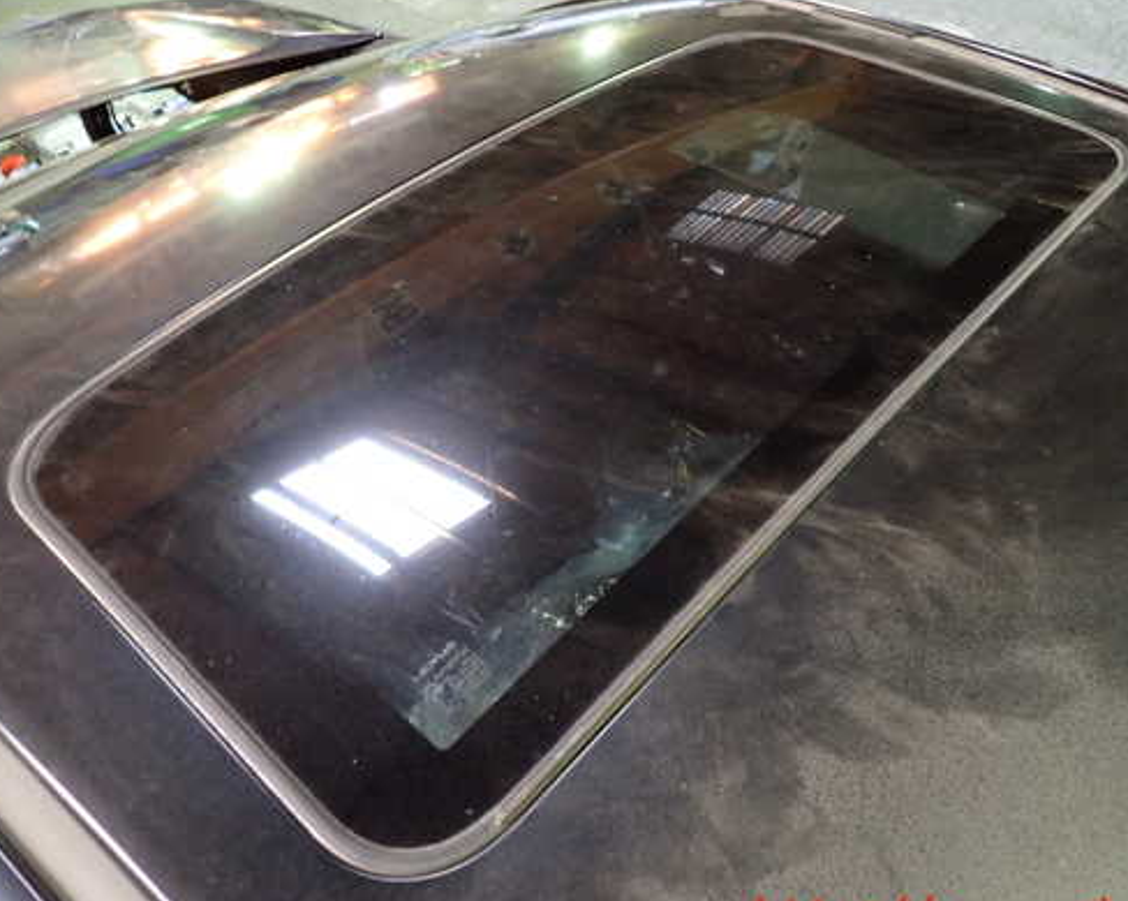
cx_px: 585
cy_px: 430
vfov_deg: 48.5
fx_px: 1001
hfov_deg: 58.8
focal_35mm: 30
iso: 640
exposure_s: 1/30
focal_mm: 4.5
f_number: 2
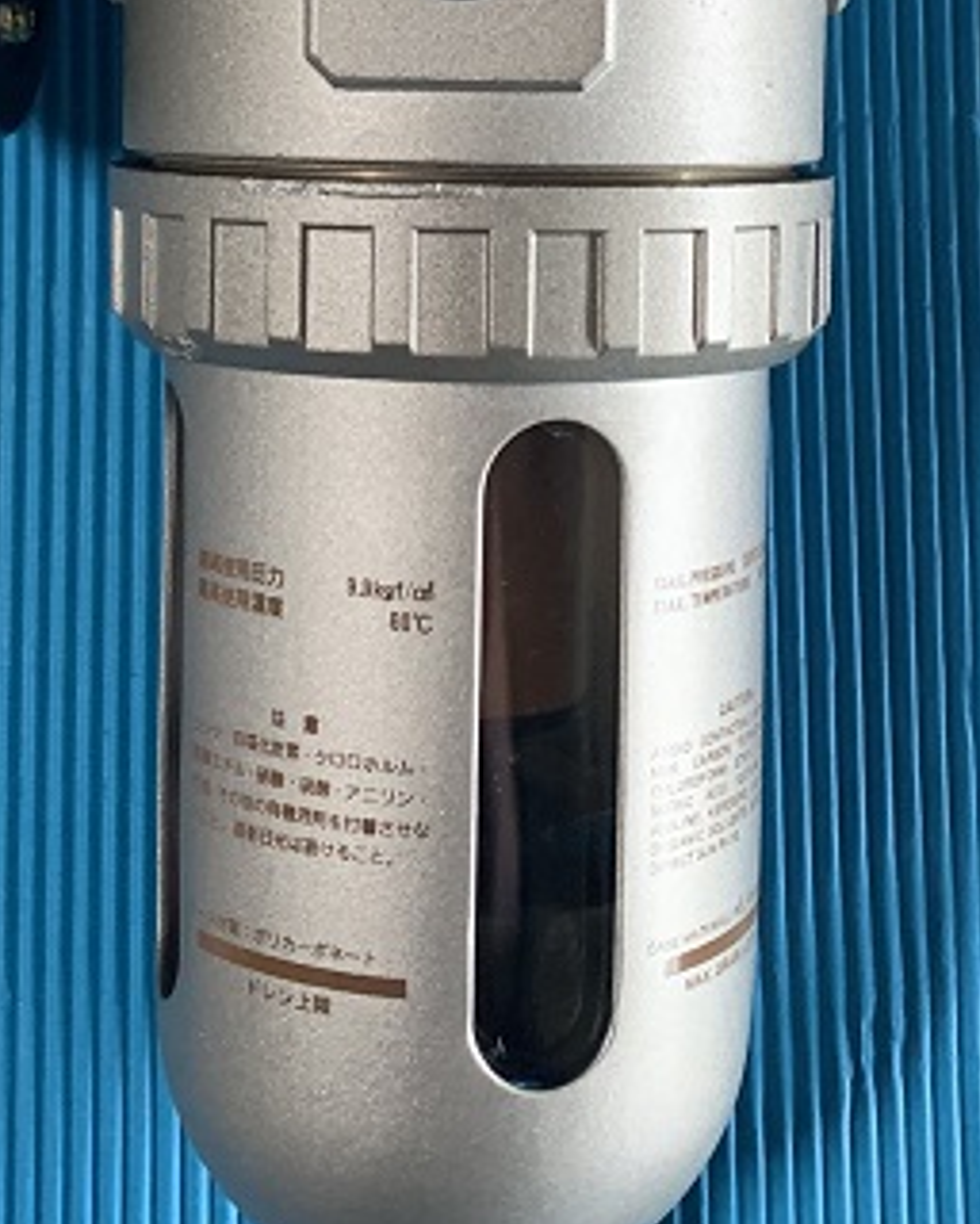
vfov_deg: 28.0
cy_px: 29
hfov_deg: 23.8
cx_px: 465
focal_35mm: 64
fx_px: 2320
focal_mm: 4.25
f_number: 1.8
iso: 250
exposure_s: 1/60
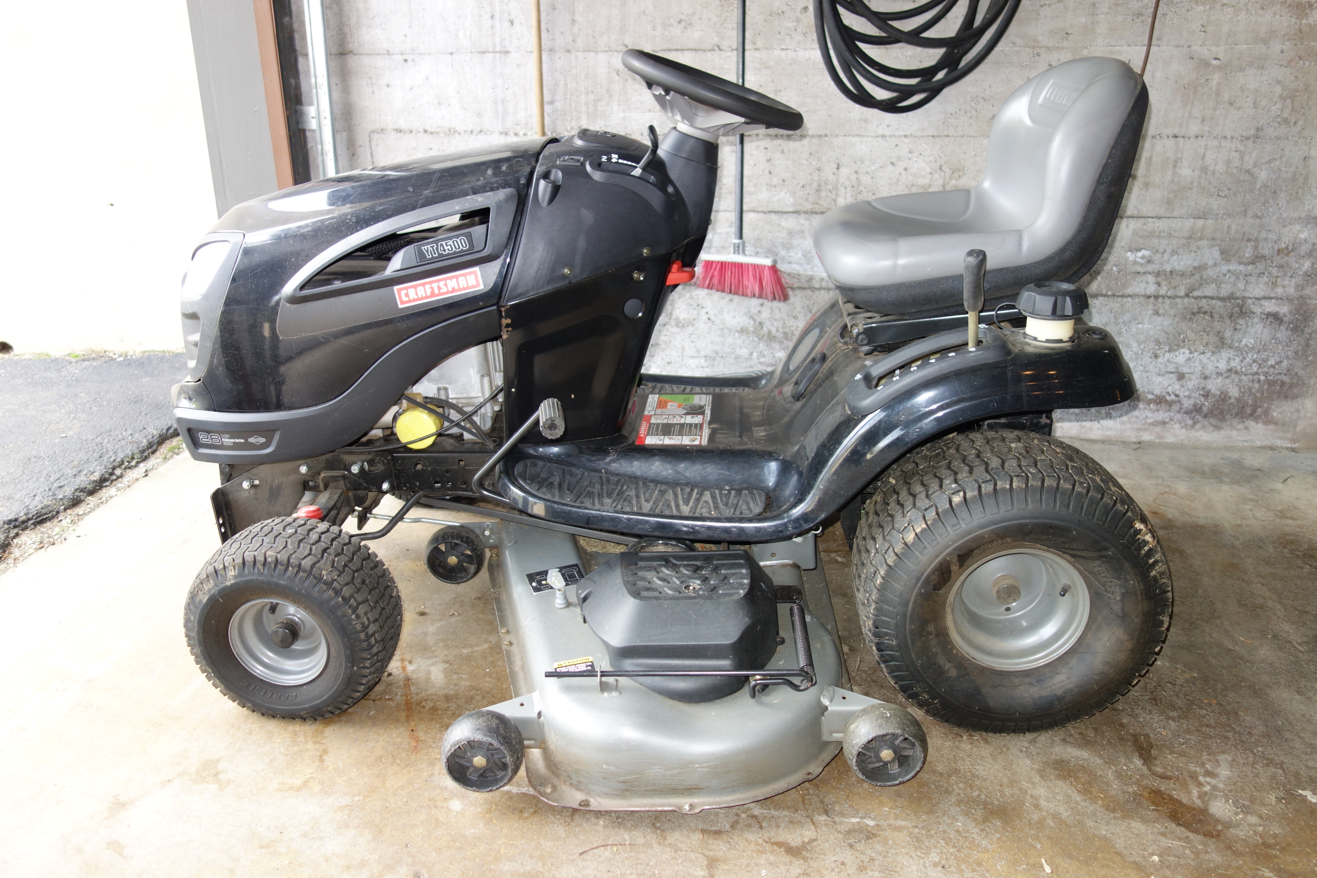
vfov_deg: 46.4
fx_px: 1024
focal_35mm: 28
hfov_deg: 65.5
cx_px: 658
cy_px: 439
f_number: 1.8
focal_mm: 10.4
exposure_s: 1/50
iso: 125
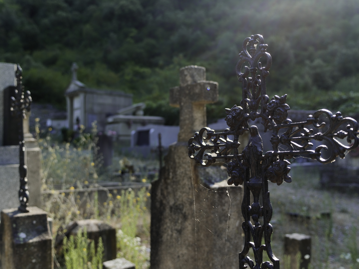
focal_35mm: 40
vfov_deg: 36.0
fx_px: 415
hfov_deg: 46.8
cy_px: 134
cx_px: 180
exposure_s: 1/160
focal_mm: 20
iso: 100
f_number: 2.8
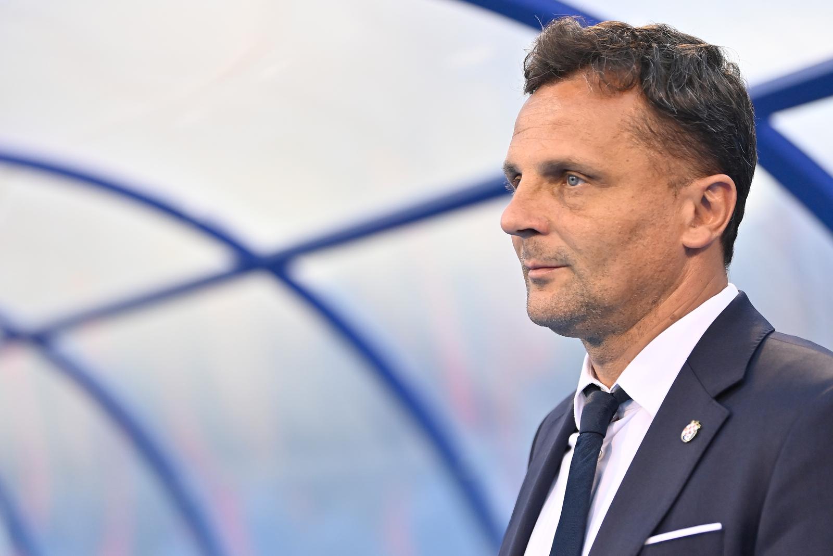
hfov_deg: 17.1
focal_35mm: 120
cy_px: 278
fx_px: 2778
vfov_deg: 11.4
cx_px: 416
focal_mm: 120
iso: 2000
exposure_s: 1/1000
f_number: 2.8
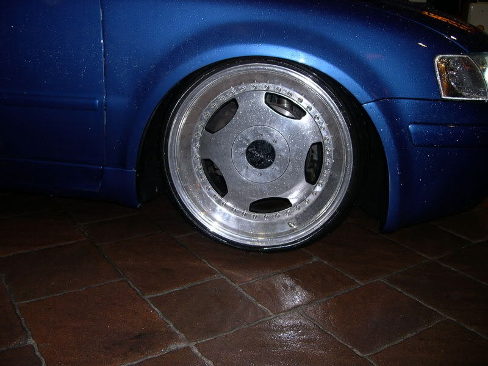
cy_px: 183
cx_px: 244
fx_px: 536
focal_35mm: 38
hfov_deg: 49.0
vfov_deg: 37.7
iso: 100
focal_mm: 8
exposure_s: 1/60
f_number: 2.8
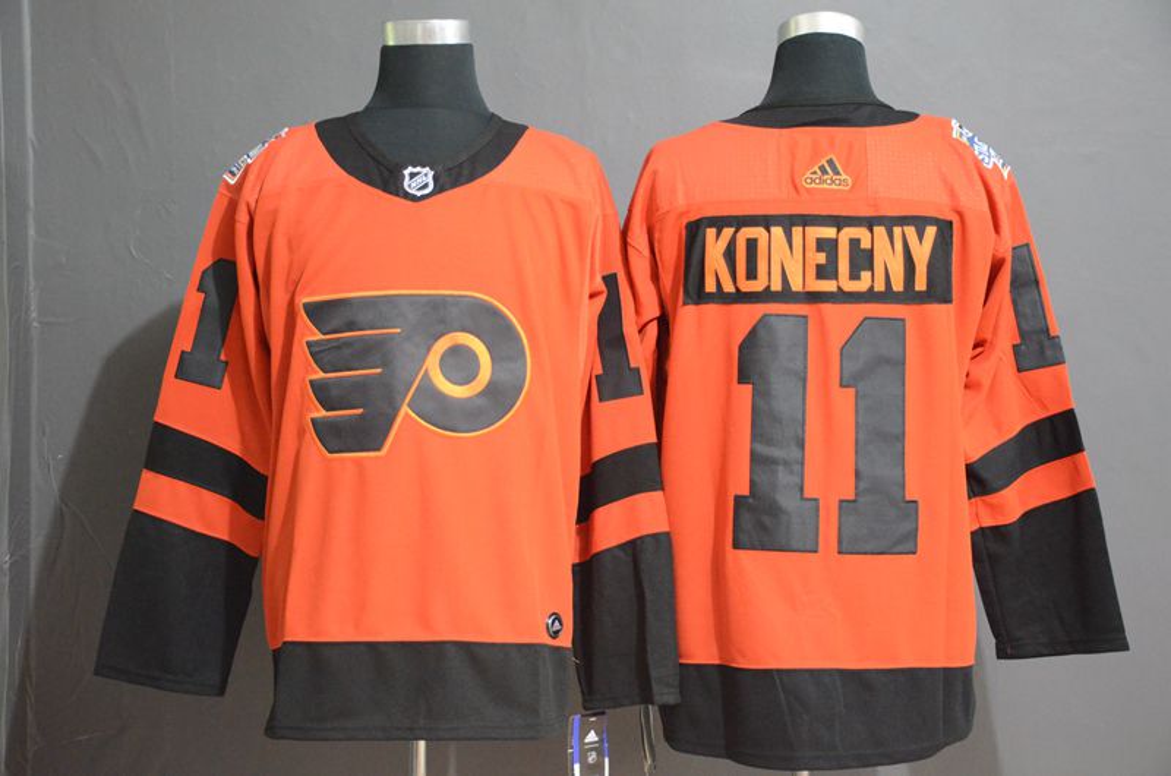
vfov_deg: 25.6
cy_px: 388
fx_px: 1704
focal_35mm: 52
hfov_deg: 37.9
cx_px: 586
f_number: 4.2
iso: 4000
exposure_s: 1/13
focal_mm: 35
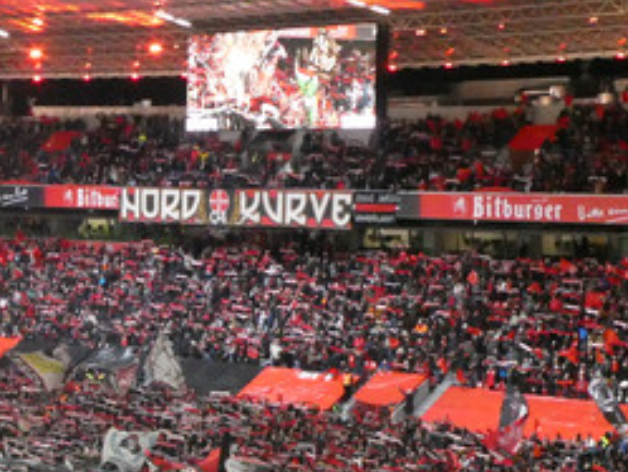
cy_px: 298
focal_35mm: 90
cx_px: 71
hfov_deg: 21.3
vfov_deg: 16.4
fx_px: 1634
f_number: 3.7
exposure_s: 1/80
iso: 1250
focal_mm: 6.3
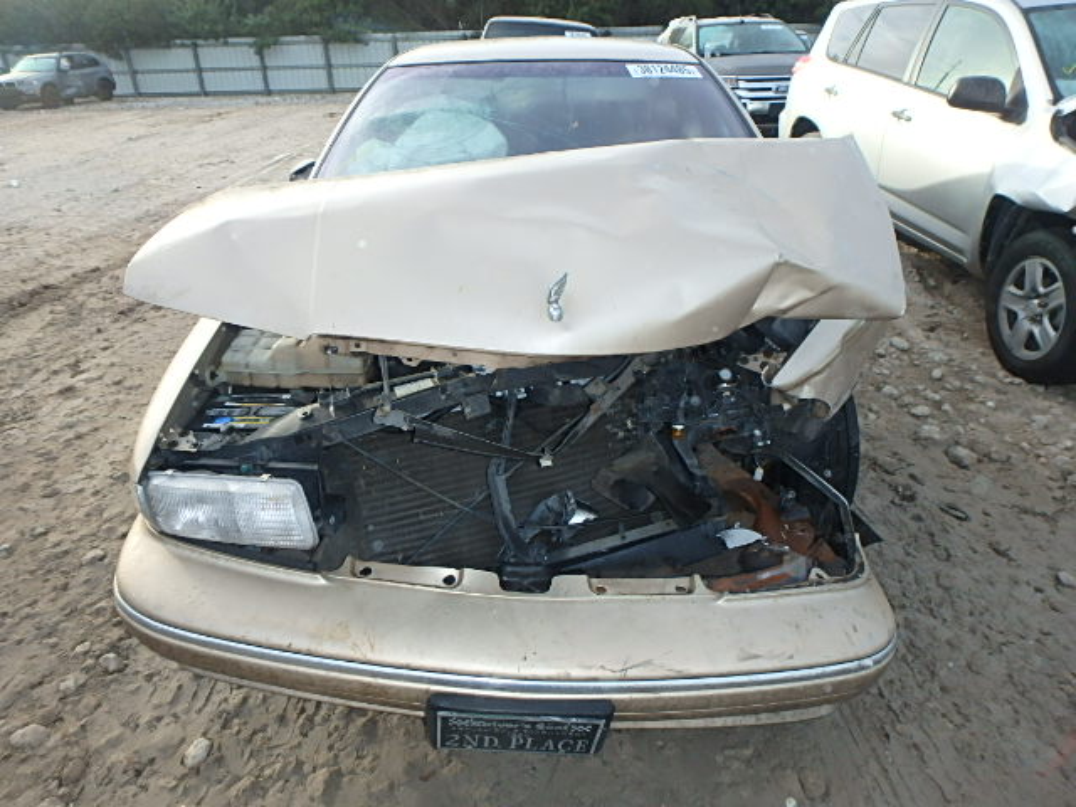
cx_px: 538
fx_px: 653
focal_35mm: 21
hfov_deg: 79.0
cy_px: 404
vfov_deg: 63.4
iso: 125
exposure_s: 1/320
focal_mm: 3.7
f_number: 3.5
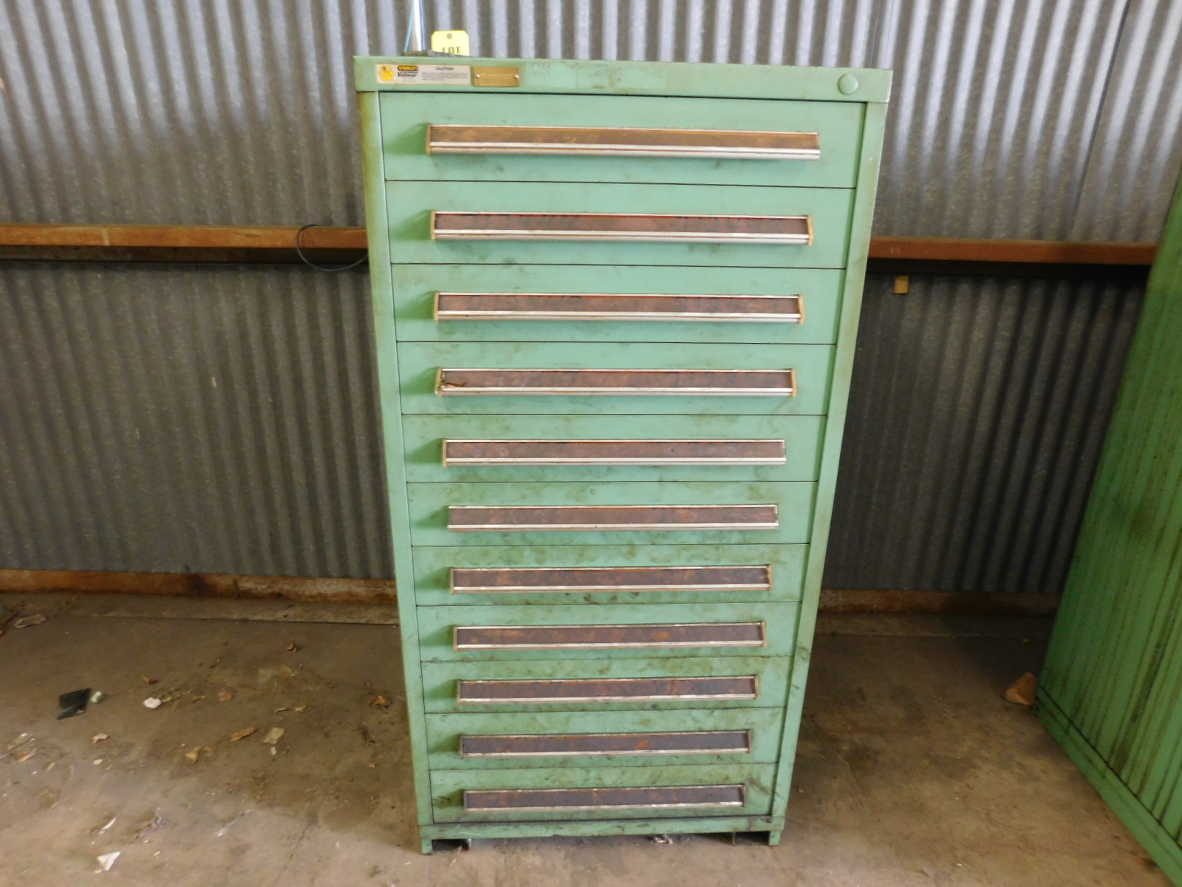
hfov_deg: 73.9
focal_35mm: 23
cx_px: 591
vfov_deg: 58.9
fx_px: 785
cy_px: 444
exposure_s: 1/30
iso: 280
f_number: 3
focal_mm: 4
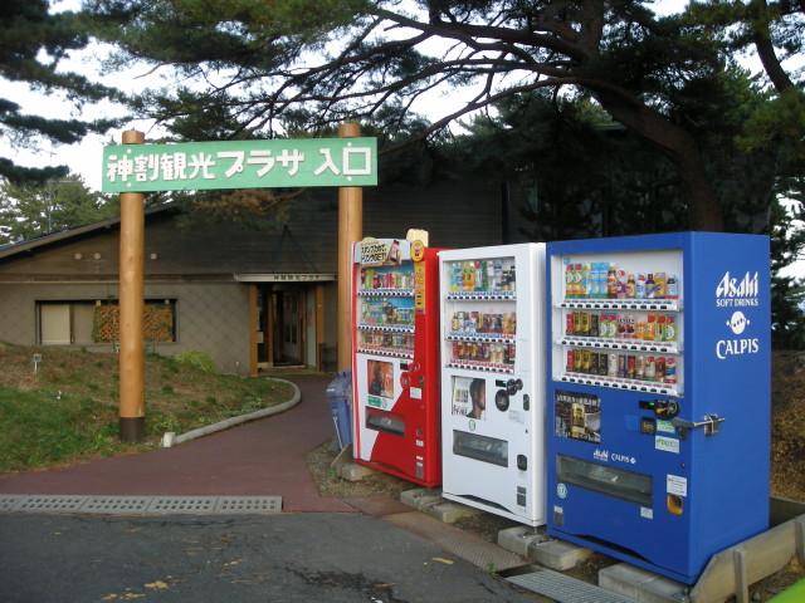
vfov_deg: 40.7
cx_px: 402
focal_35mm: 35
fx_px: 814
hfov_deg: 52.6
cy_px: 302
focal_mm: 5.7
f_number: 2.8
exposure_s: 1/50.2
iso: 60
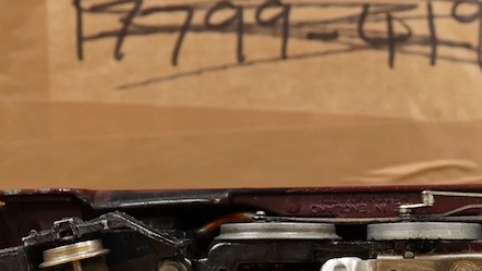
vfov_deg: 10.0
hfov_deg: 17.5
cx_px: 473
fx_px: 1534
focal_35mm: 120
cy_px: 280
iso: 2500
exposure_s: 1/80
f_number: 10
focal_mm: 30
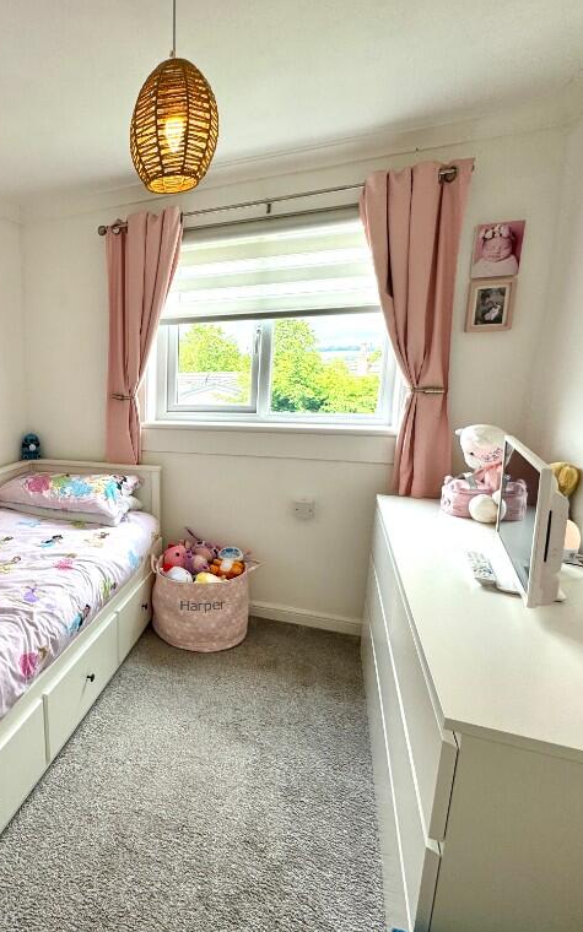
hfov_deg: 53.6
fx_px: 508
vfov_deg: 85.1
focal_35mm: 20
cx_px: 80
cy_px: 470
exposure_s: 1/115
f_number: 2.2
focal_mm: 2.22
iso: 40
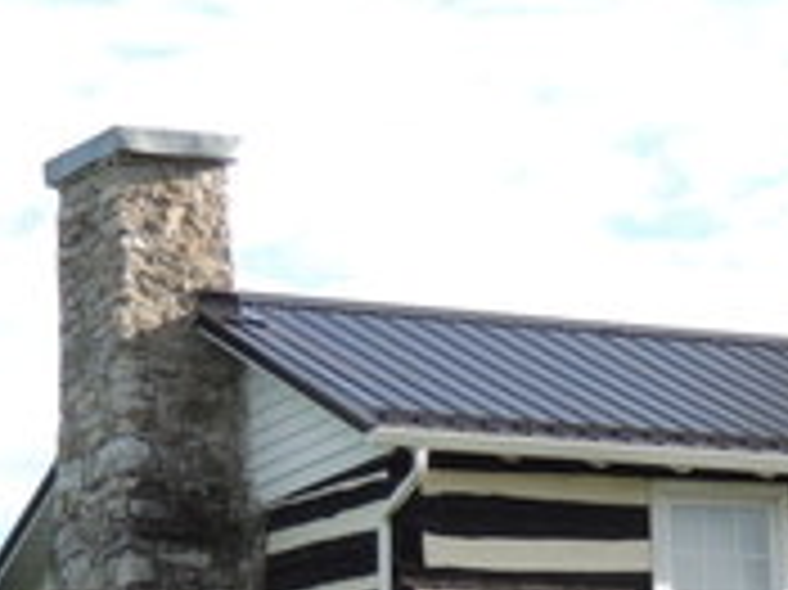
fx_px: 6142
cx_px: 975
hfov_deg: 7.3
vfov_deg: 5.5
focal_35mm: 270
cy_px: 826
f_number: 3.9
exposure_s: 1/400
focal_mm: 13.3
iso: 125
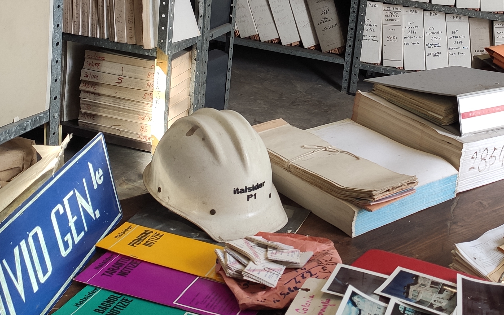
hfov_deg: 34.8
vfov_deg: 21.8
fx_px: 797
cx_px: 331
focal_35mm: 58
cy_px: 25
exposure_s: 1/100
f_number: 1.75
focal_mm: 4.77
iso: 136
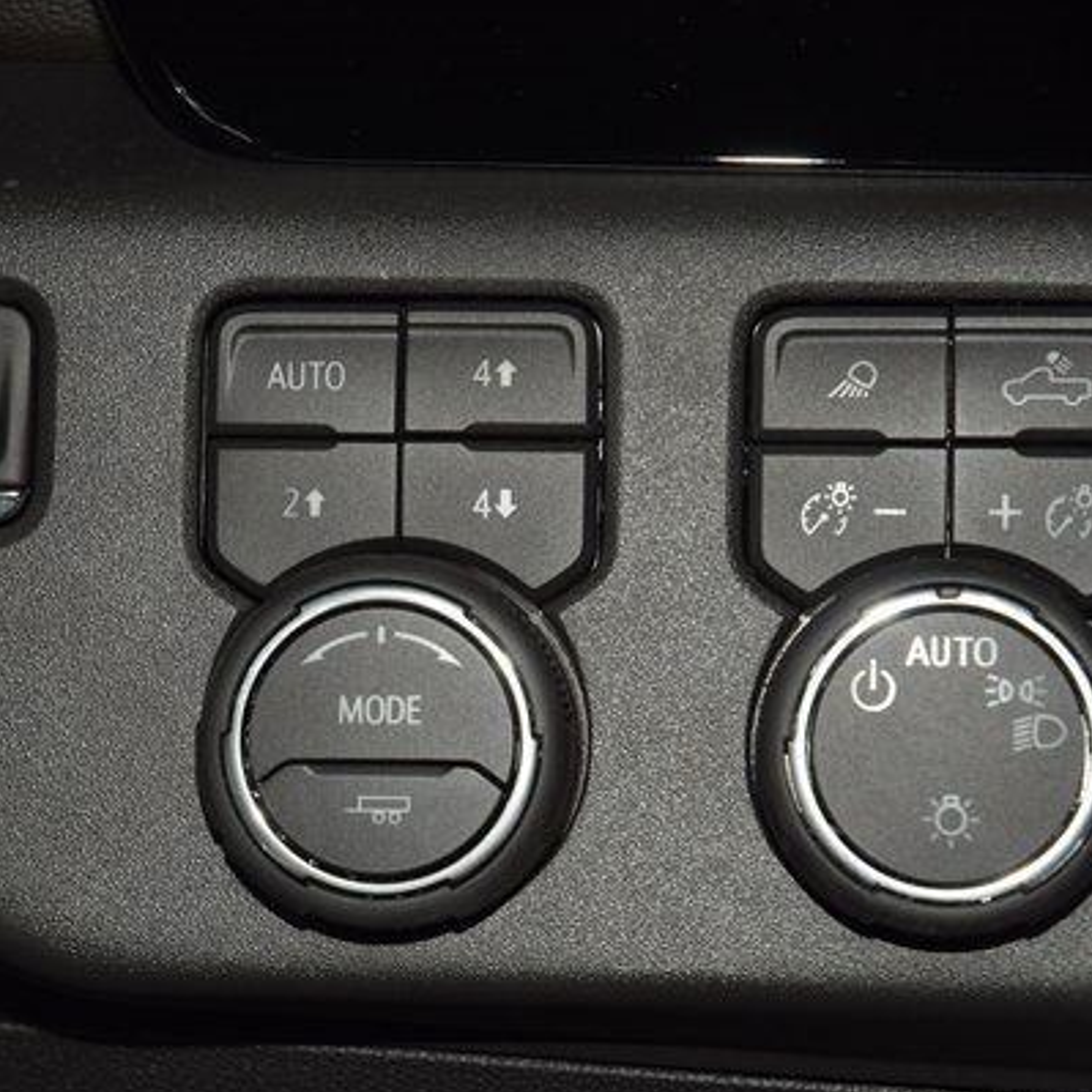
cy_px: 579
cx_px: 435
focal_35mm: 143
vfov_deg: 12.2
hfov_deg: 12.2
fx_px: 5104
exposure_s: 1/125
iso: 100
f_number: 8
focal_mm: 70
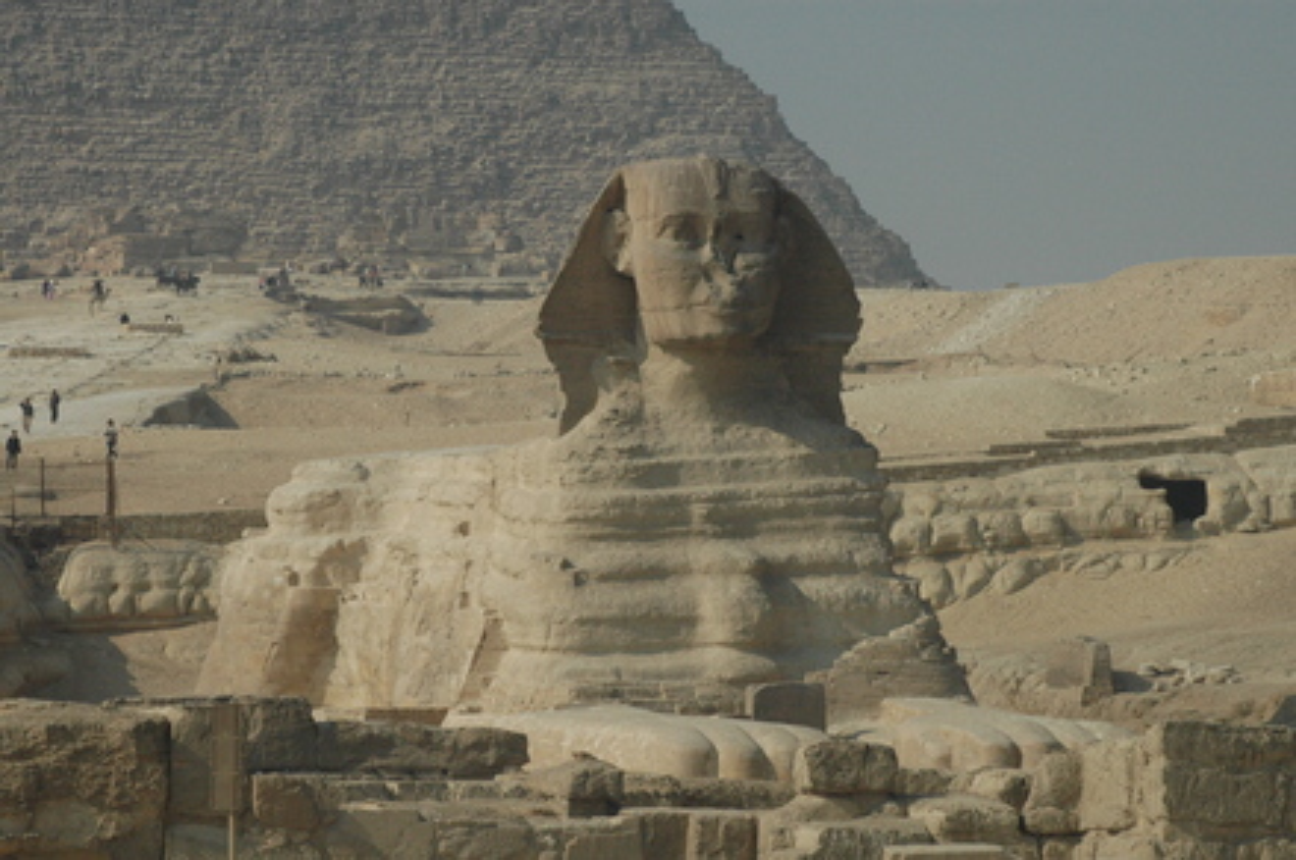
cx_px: 648
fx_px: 6578
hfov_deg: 11.3
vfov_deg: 7.5
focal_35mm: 183
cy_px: 430
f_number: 13
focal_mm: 122
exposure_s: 1/1600
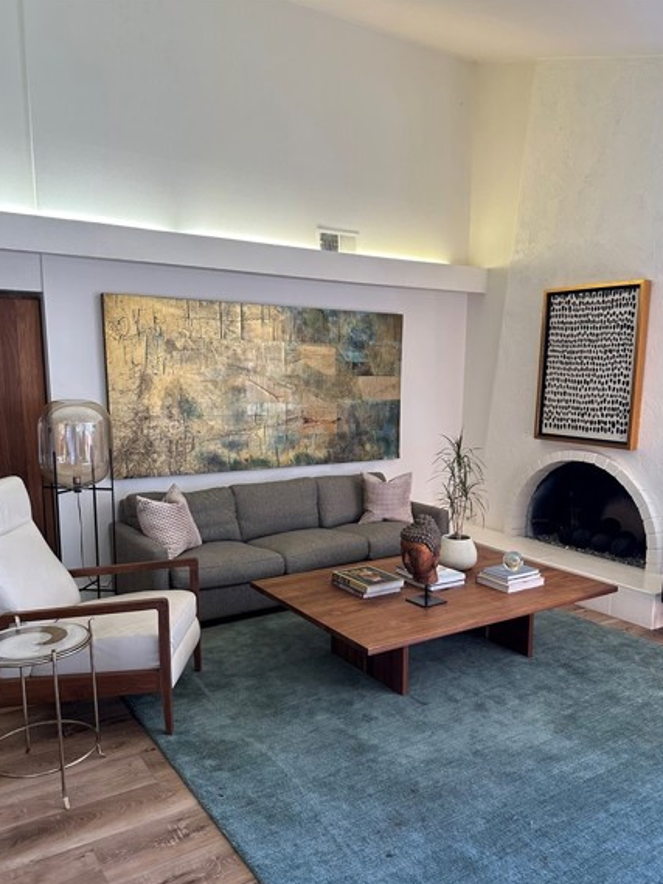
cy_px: 489
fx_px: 689
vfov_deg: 65.1
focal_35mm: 27
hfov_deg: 51.3
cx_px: 351
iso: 125
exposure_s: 1/120
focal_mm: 6.86
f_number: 1.78
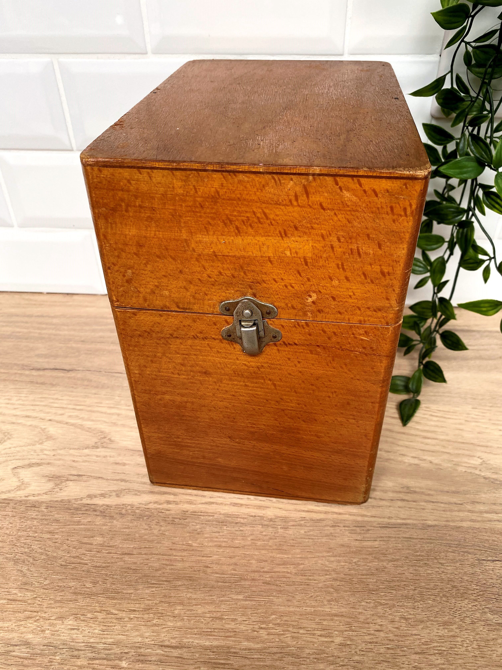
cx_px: 251
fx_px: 503
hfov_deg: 53.1
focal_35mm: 26
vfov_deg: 67.3
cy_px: 335
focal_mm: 4.25
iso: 80
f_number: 1.8
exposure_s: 1/121
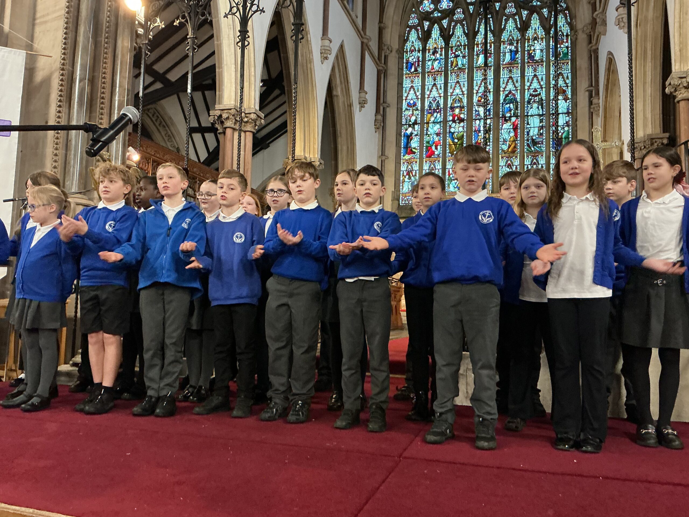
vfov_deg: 48.2
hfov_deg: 61.7
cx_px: 344
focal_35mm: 29
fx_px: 577
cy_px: 258
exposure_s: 1/30
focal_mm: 3
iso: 250
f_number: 1.8
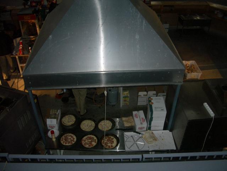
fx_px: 230
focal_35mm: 35
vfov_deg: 40.7
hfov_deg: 52.6
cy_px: 86
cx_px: 114
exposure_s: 1/60
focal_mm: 5.8
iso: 100
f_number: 2.6
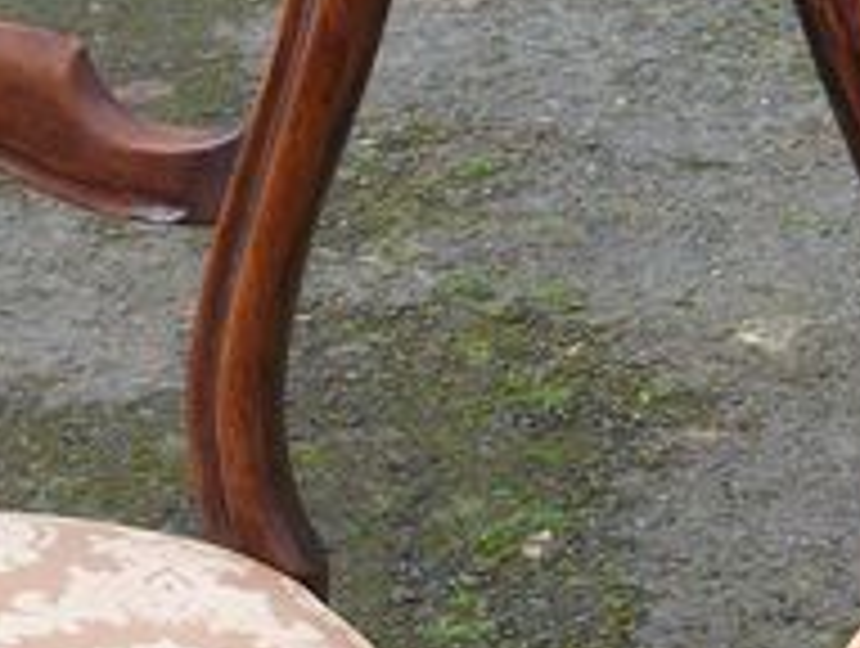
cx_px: 653
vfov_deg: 9.2
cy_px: 495
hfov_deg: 12.1
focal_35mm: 162
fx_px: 4032
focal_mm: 5.7
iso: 80
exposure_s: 1/362
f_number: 2.9
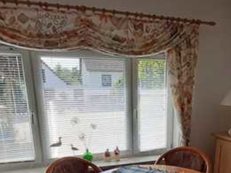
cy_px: 147
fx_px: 214
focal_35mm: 32
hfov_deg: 56.5
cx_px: 135
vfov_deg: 41.6
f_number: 2.2
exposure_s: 1/239
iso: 40
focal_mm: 1.13
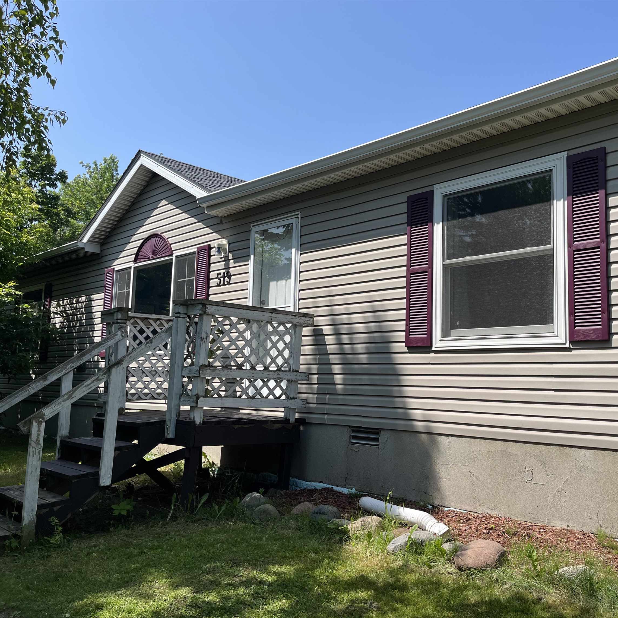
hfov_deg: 51.9
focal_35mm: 31
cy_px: 312
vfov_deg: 52.5
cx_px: 390
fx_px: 626
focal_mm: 5.1
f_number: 1.6
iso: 50
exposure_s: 1/3049
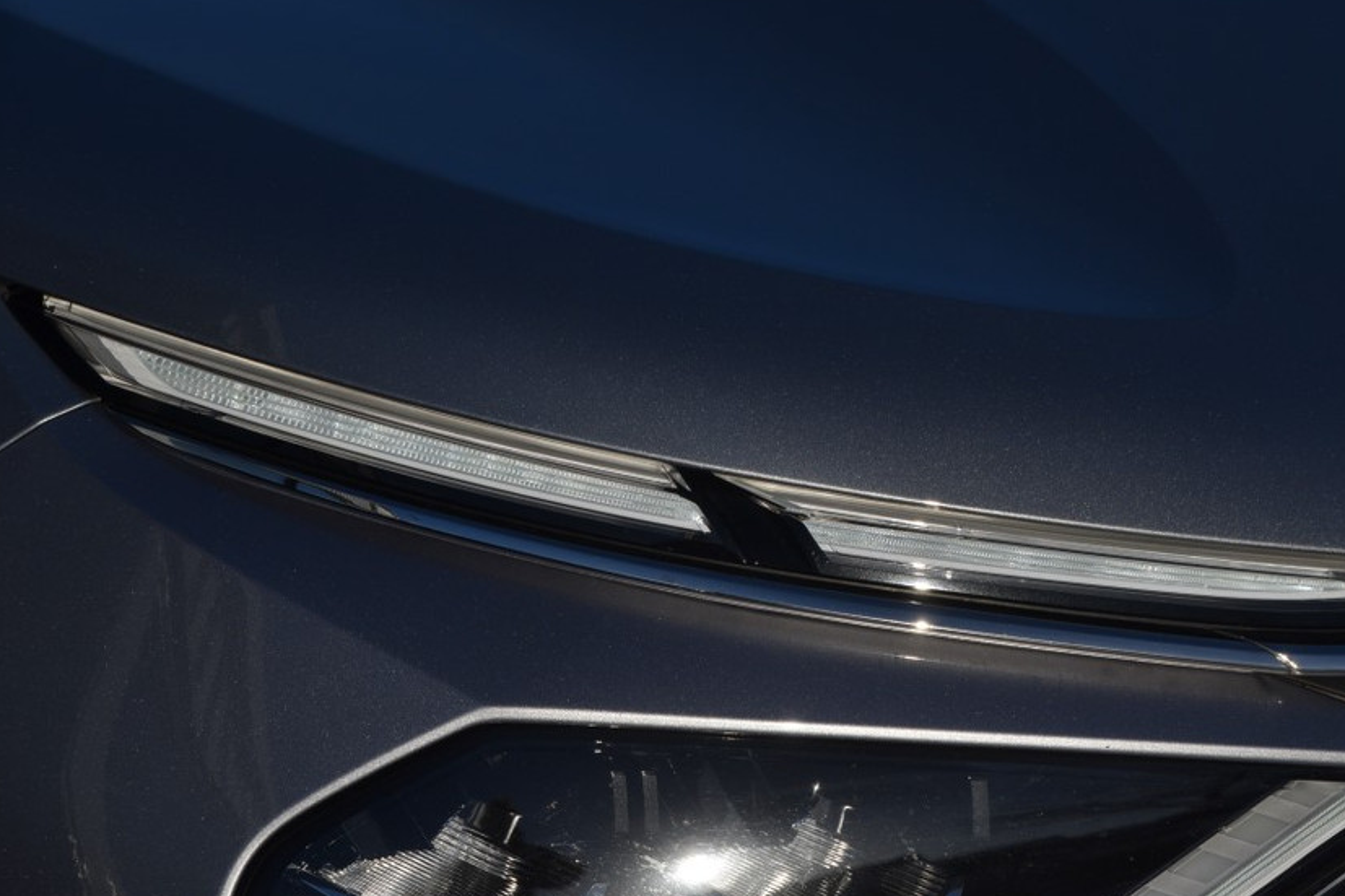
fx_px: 8329
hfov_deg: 9.2
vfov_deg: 6.2
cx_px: 787
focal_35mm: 223
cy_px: 485
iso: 200
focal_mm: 120
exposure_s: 1/800
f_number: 14
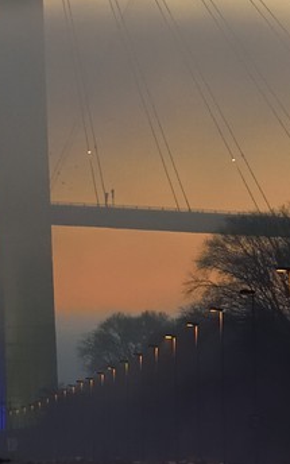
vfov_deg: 4.3
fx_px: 6108
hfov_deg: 2.7
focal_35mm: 483
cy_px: 24
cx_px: -661
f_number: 5.6
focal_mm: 102
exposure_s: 1/50
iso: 800
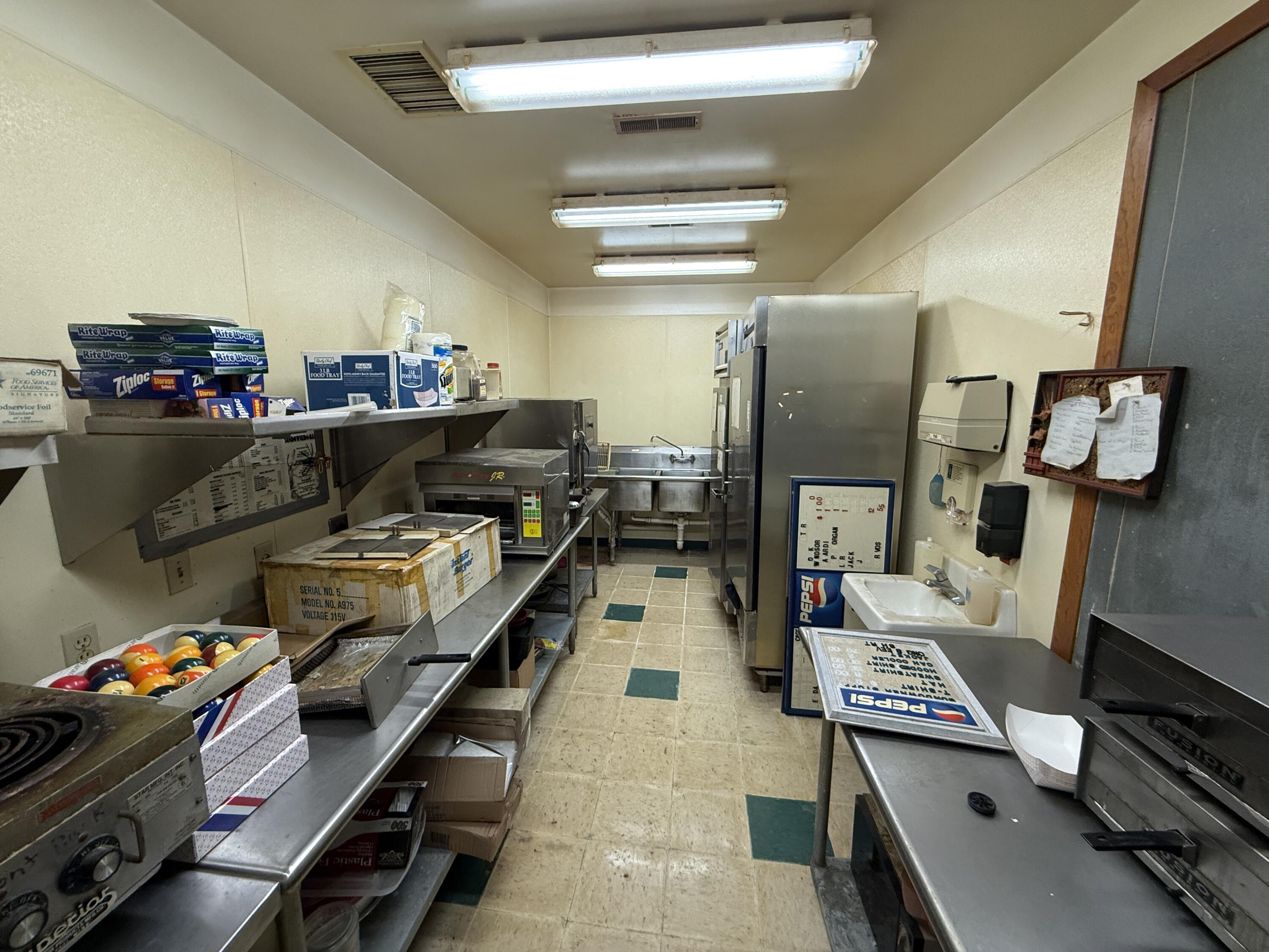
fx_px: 513
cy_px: 476
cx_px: 634
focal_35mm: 14
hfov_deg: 102.1
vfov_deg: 85.7
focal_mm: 2.22
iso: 320
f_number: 2.2
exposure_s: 1/120
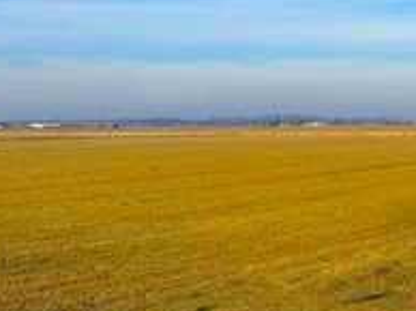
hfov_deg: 28.7
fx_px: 744
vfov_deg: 22.9
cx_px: 442
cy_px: 25
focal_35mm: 62
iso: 80
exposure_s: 1/6173
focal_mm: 6.76
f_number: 1.78
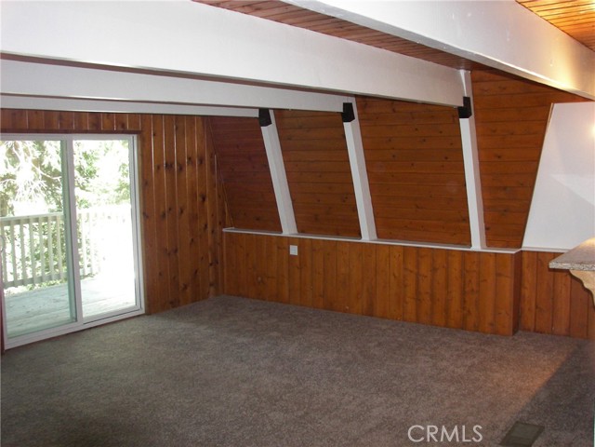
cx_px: 298
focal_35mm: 36
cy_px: 224
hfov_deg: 51.4
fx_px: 619
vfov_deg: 39.7
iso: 160
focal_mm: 6
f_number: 2.8
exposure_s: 1/30
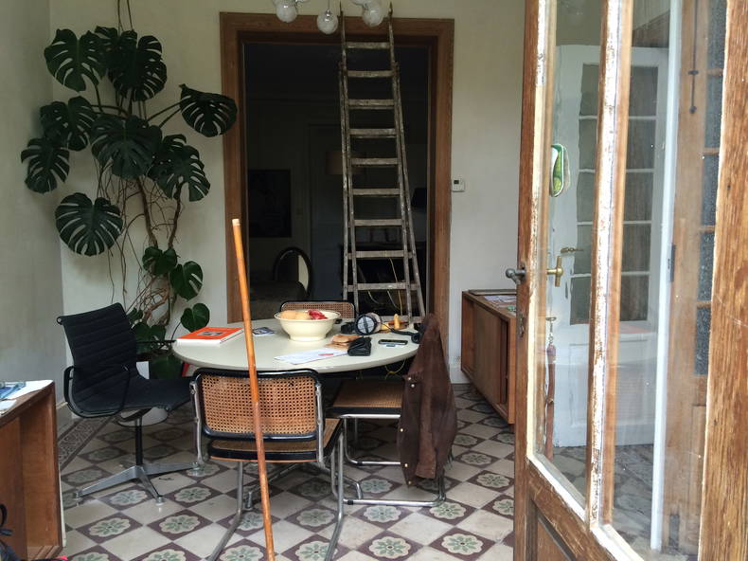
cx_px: 374
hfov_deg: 61.7
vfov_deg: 48.2
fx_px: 626
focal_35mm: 29
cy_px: 280
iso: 100
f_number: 2.2
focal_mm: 4.15
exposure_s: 1/33
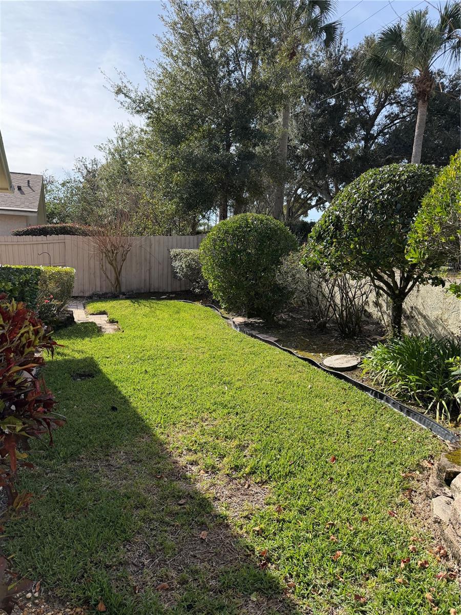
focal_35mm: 24
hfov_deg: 56.8
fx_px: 426
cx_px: 230
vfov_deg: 71.6
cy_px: 308
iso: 100
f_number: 1.78
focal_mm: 6.76
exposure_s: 1/3021
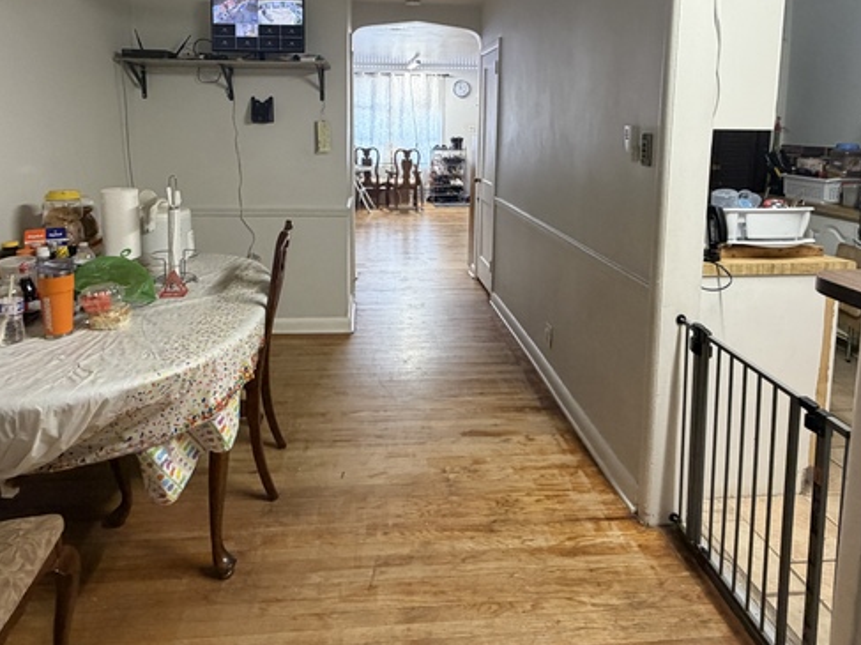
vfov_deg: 56.9
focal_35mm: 23
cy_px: 189
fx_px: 572
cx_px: 417
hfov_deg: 73.9
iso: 320
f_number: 2.2
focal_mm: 2.22
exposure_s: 1/60
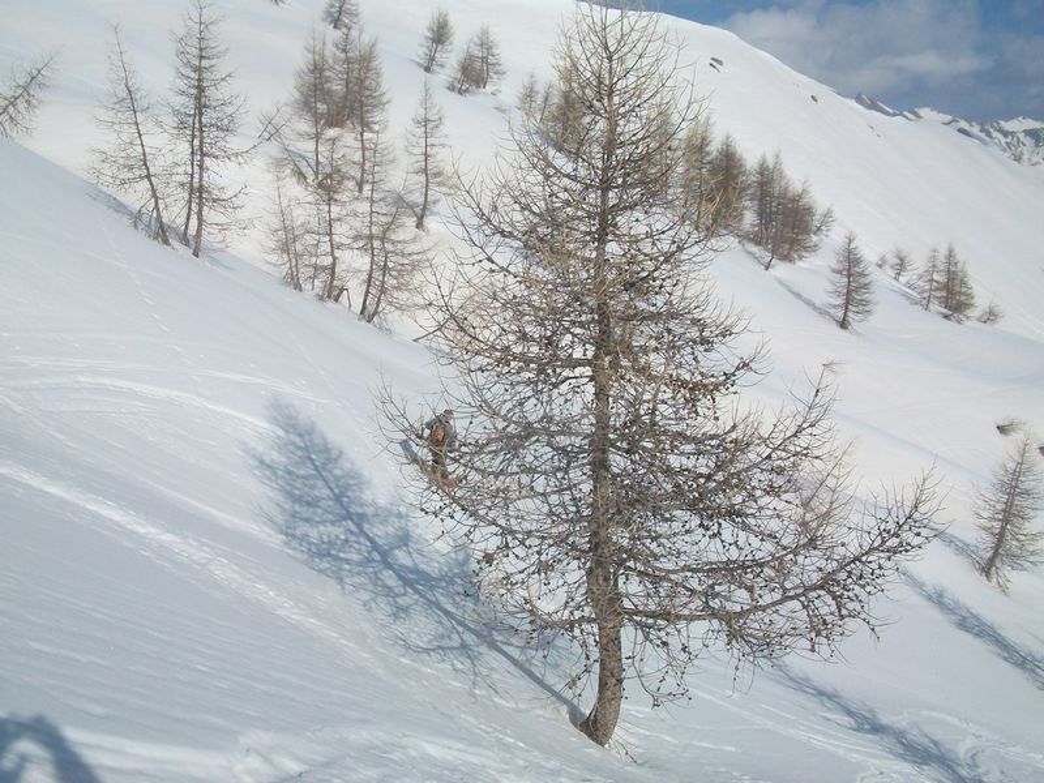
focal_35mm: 34
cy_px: 392
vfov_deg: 41.8
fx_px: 1025
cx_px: 522
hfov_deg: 54.0
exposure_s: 1/1401
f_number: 5.5
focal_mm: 5.7
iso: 80
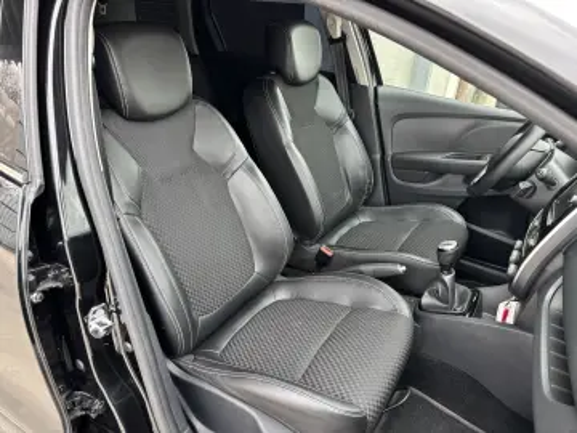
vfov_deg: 53.1
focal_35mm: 26
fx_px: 433
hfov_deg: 67.3
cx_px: 288
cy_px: 216
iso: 80
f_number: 1.6
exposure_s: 1/121
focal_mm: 5.96
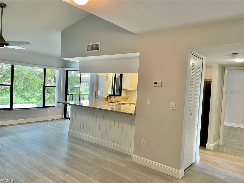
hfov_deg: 67.3
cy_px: 92
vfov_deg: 53.1
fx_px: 183
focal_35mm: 26
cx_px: 122
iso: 100
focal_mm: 4.2
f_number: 1.6
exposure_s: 1/60
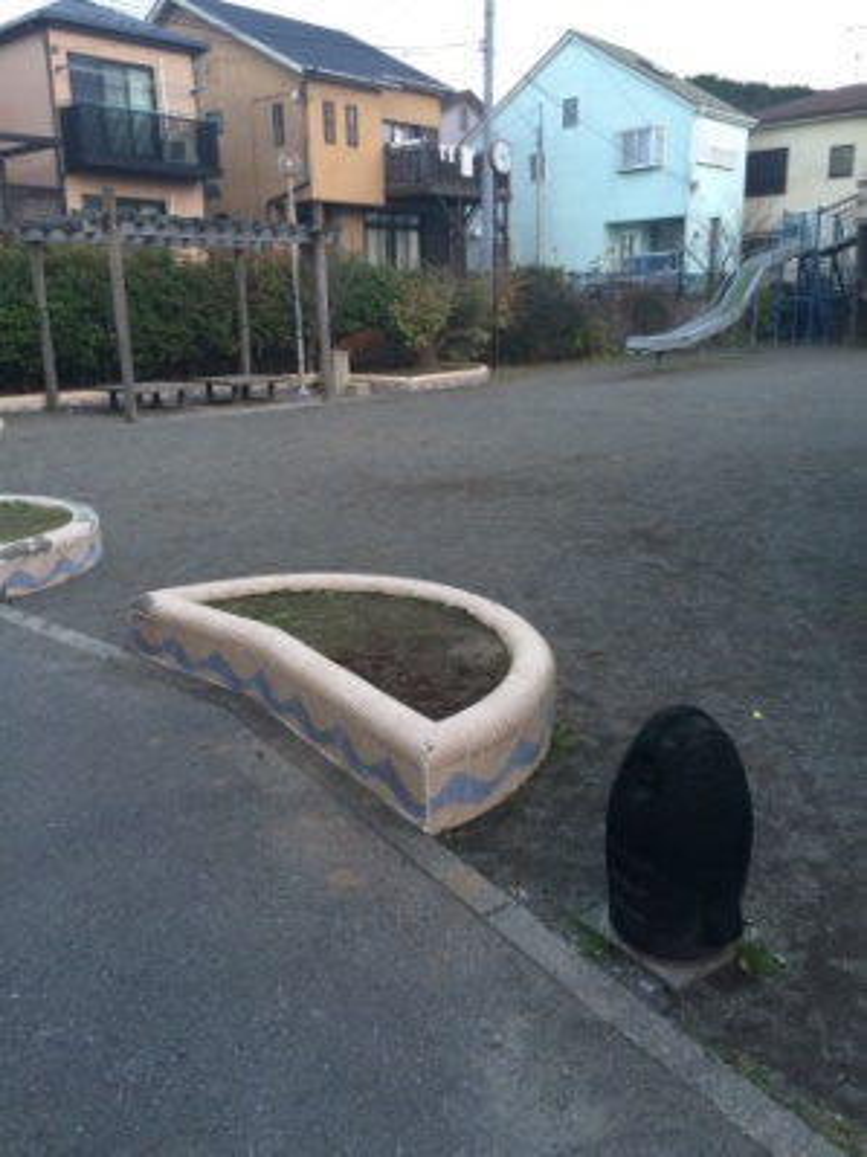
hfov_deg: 48.2
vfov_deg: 61.7
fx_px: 969
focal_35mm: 29
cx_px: 434
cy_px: 578
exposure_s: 1/30
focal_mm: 4.15
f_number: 2.2
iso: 40
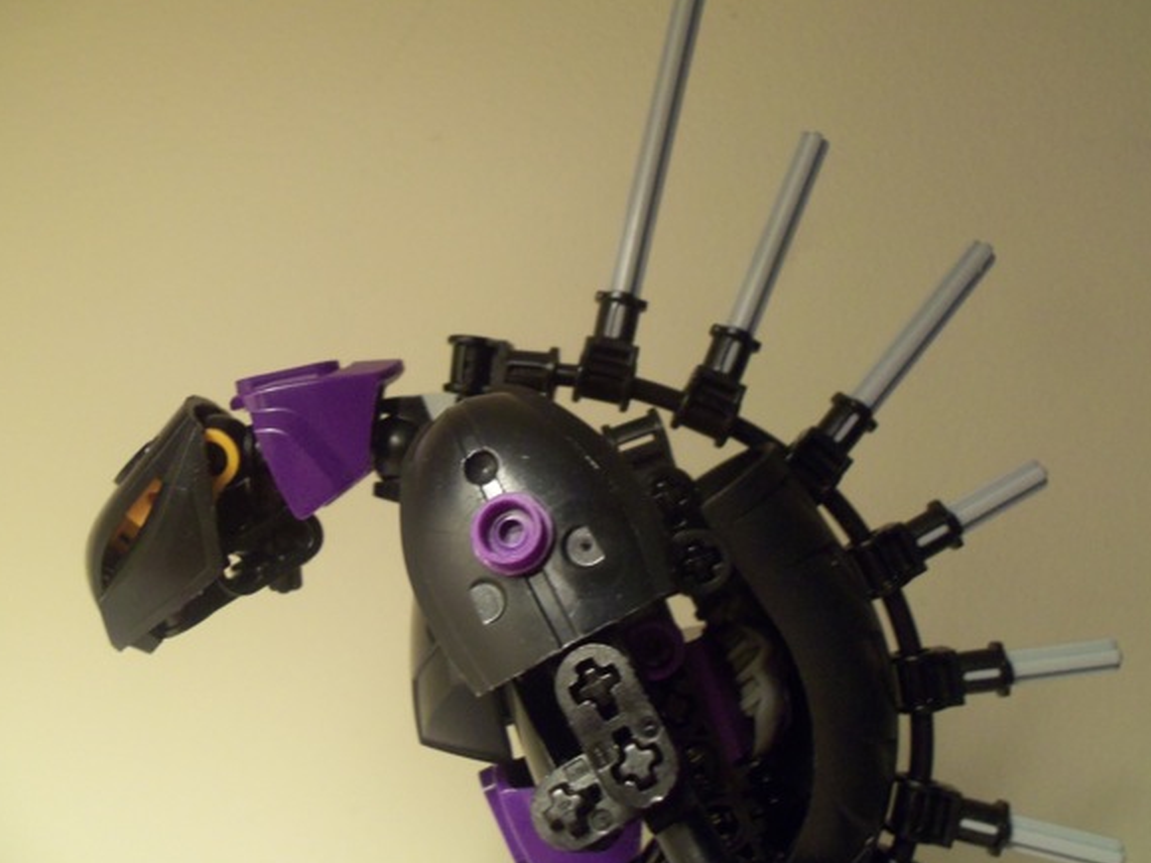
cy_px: 427
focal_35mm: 32
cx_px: 593
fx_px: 1064
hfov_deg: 56.8
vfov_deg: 44.2
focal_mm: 5.2
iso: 160
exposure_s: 1/30
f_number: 3.4
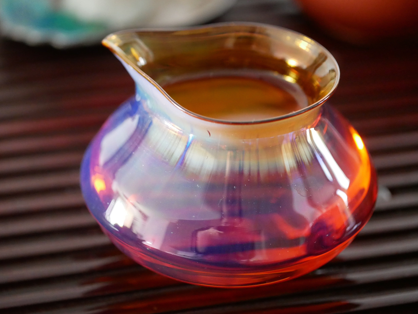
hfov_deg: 20.0
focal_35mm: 98
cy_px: 167
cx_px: 205
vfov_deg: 15.1
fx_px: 1184
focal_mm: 45
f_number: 2.8
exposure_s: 1/60
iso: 3200
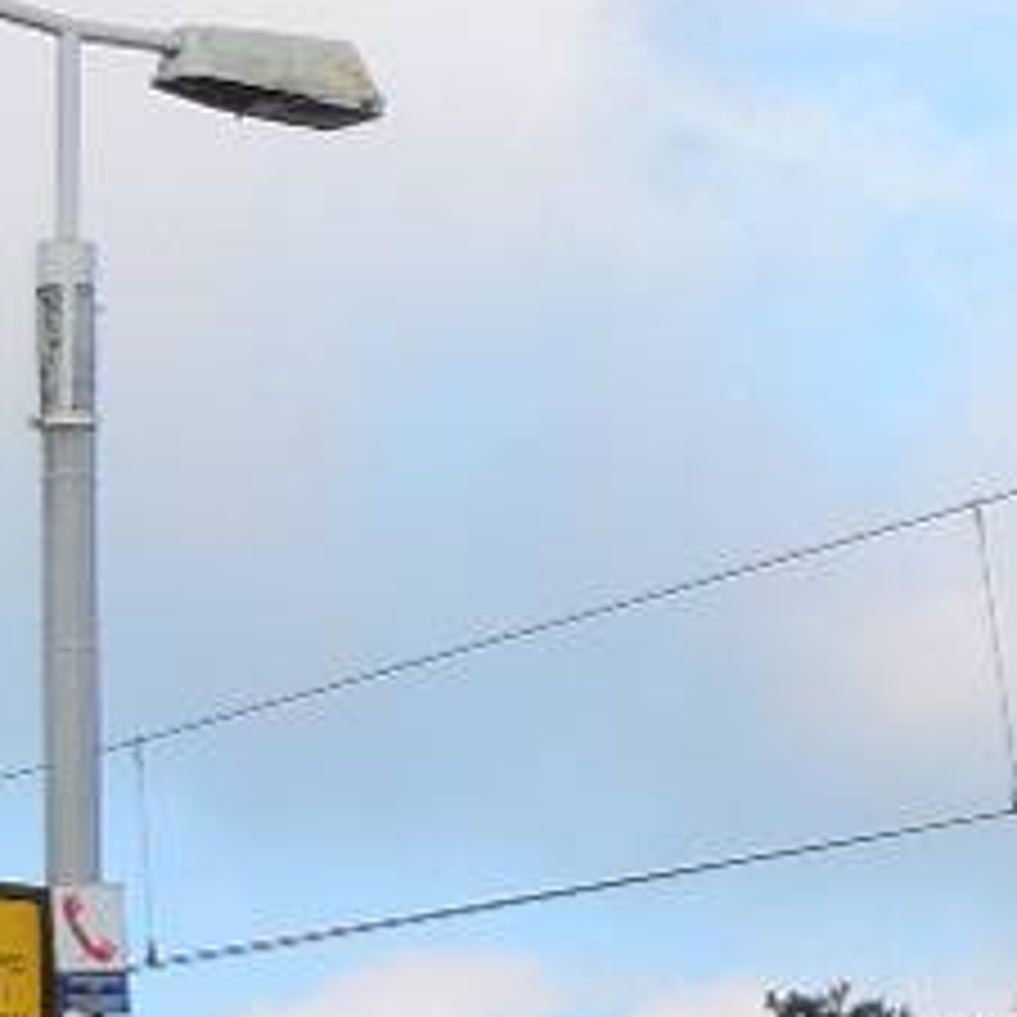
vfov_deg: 7.0
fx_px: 8310
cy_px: 796
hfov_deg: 6.8
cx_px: 1764
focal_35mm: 250
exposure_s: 1/800
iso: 80
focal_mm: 7.1
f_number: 3.3
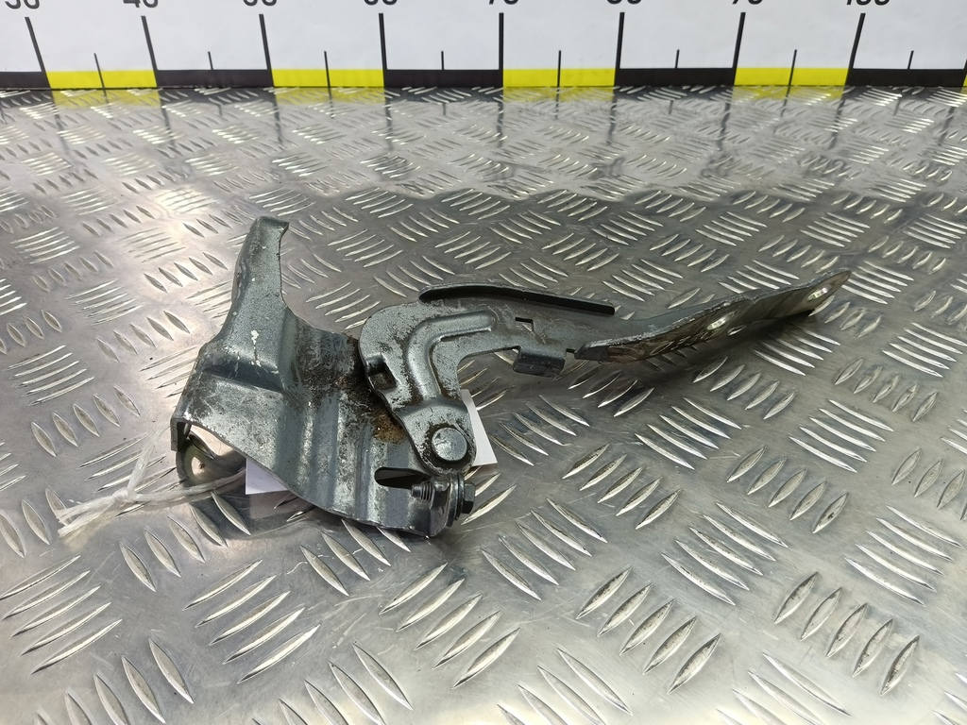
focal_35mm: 23
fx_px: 643
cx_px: 484
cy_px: 362
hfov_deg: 73.9
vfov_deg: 58.9
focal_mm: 4.11
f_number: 1.6
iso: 113
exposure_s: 1/50
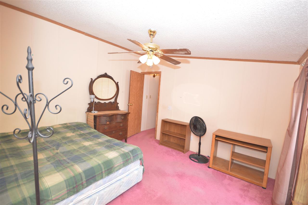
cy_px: 102
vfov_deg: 77.2
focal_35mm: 15
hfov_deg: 100.4
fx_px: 128
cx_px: 154
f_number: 4
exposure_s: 1/60
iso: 800
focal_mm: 10
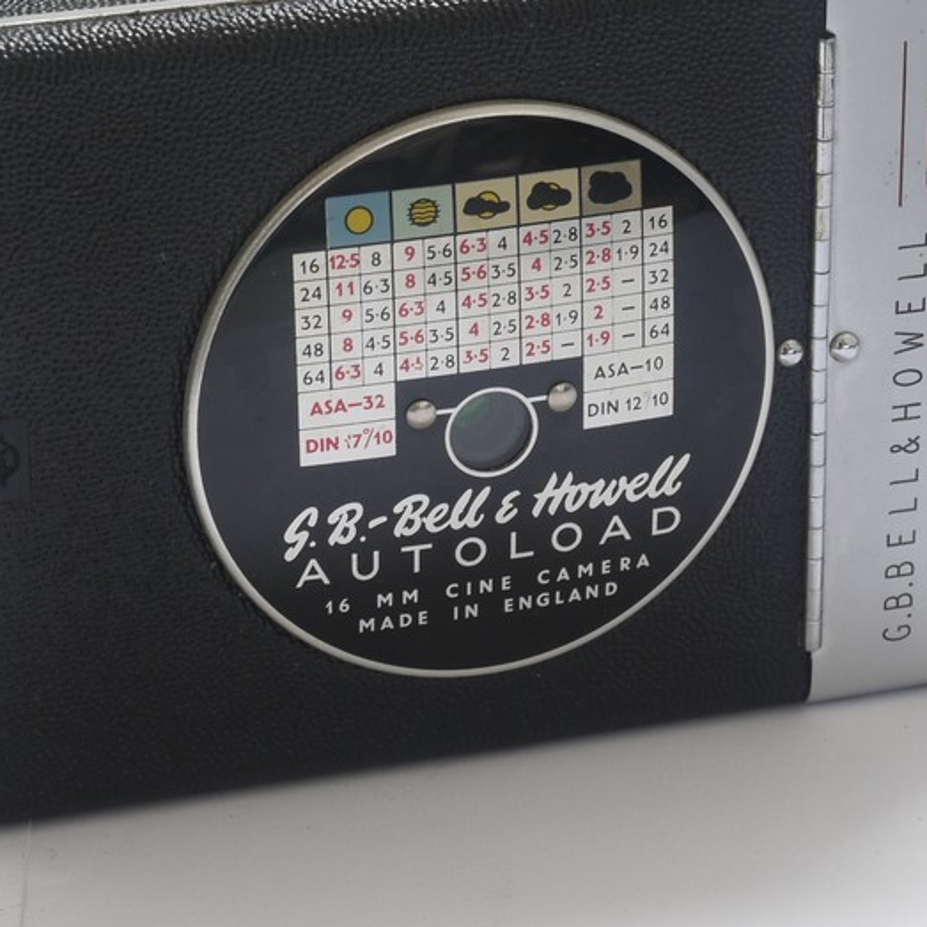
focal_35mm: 138
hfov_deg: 12.6
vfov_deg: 12.6
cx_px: 315
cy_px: 257
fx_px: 4181
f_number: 9
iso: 200
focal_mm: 34
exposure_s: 1/5
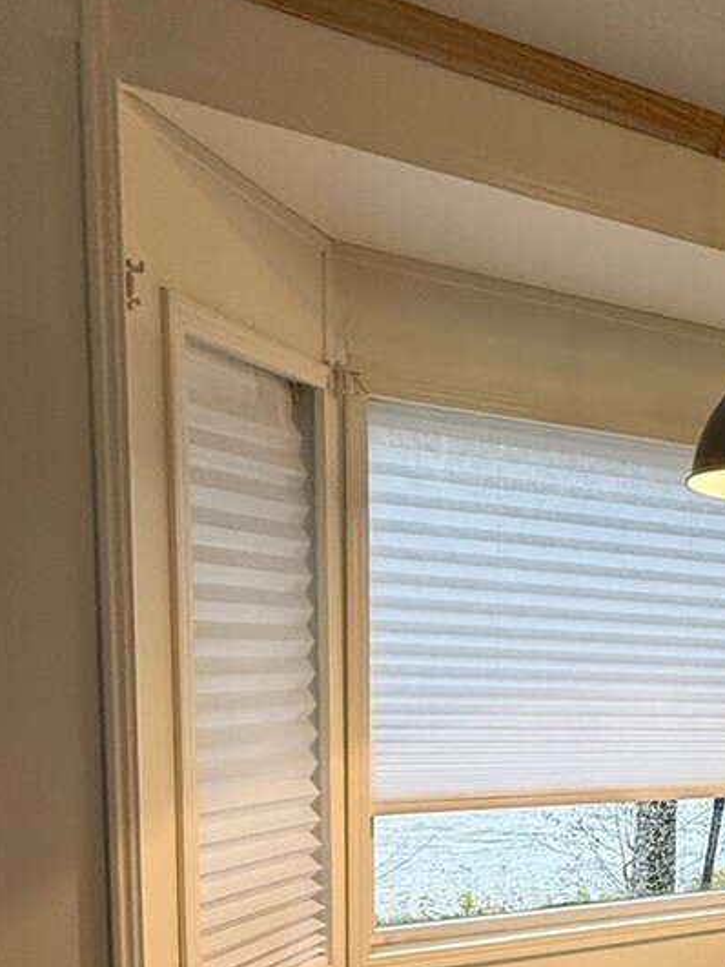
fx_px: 1062
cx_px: 802
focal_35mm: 38
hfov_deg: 32.9
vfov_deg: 46.0
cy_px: 799
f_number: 2.2
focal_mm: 2.22
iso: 200
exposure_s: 1/120
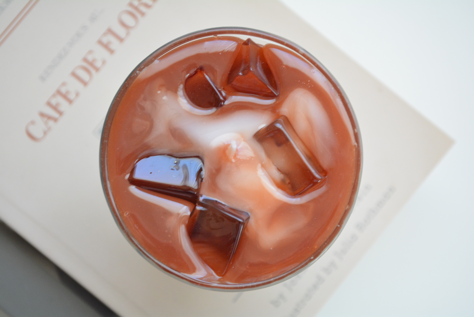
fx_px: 949
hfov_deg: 28.1
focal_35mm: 72
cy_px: 158
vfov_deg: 19.0
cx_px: 237
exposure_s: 1/50
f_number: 5.6
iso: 1600
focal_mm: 48
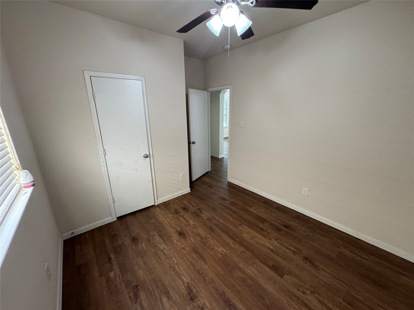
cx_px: 207
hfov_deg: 102.1
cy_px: 155
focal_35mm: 14
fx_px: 167
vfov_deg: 85.7
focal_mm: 2.22
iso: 200
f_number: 2.2
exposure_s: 1/60
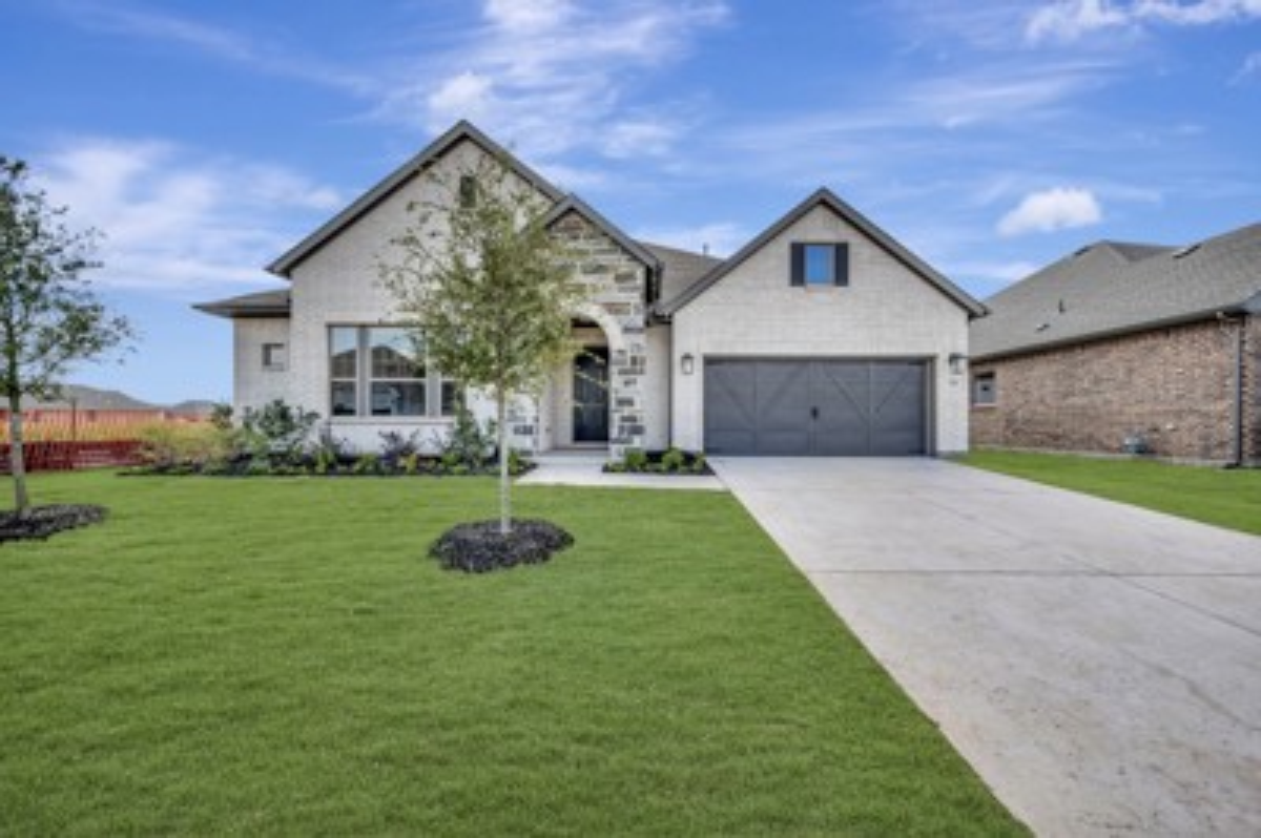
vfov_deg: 81.1
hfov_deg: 104.3
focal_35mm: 14
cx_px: 630
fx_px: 490
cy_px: 419
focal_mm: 14
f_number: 9
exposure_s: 1/30
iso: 100
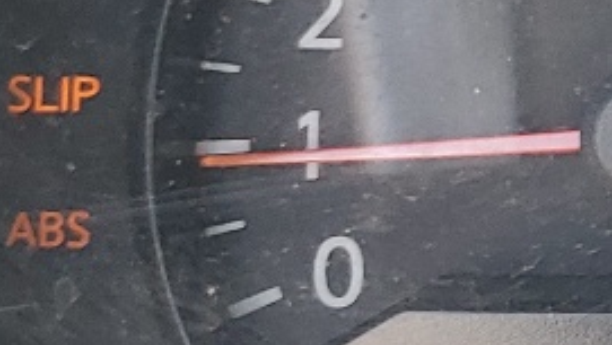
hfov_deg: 10.6
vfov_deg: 7.2
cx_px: 1558
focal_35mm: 167
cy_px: -178
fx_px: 2712
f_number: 1.5
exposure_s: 1/120
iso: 55
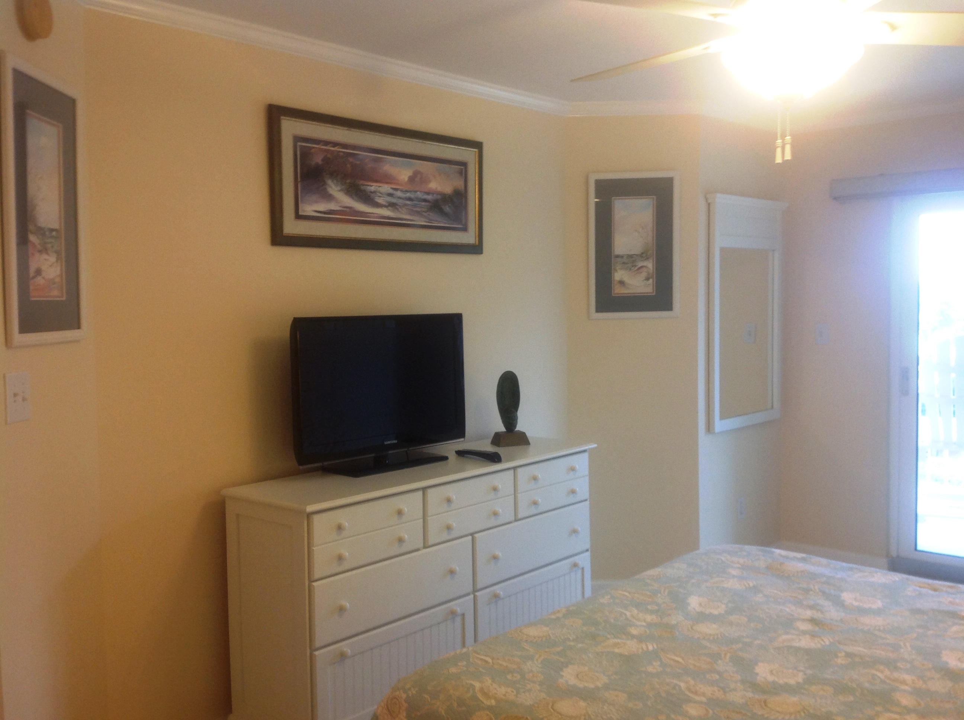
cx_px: 482
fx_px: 973
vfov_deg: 40.6
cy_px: 360
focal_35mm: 35
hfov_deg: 52.7
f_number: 2.4
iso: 64
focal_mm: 4.28
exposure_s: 1/15
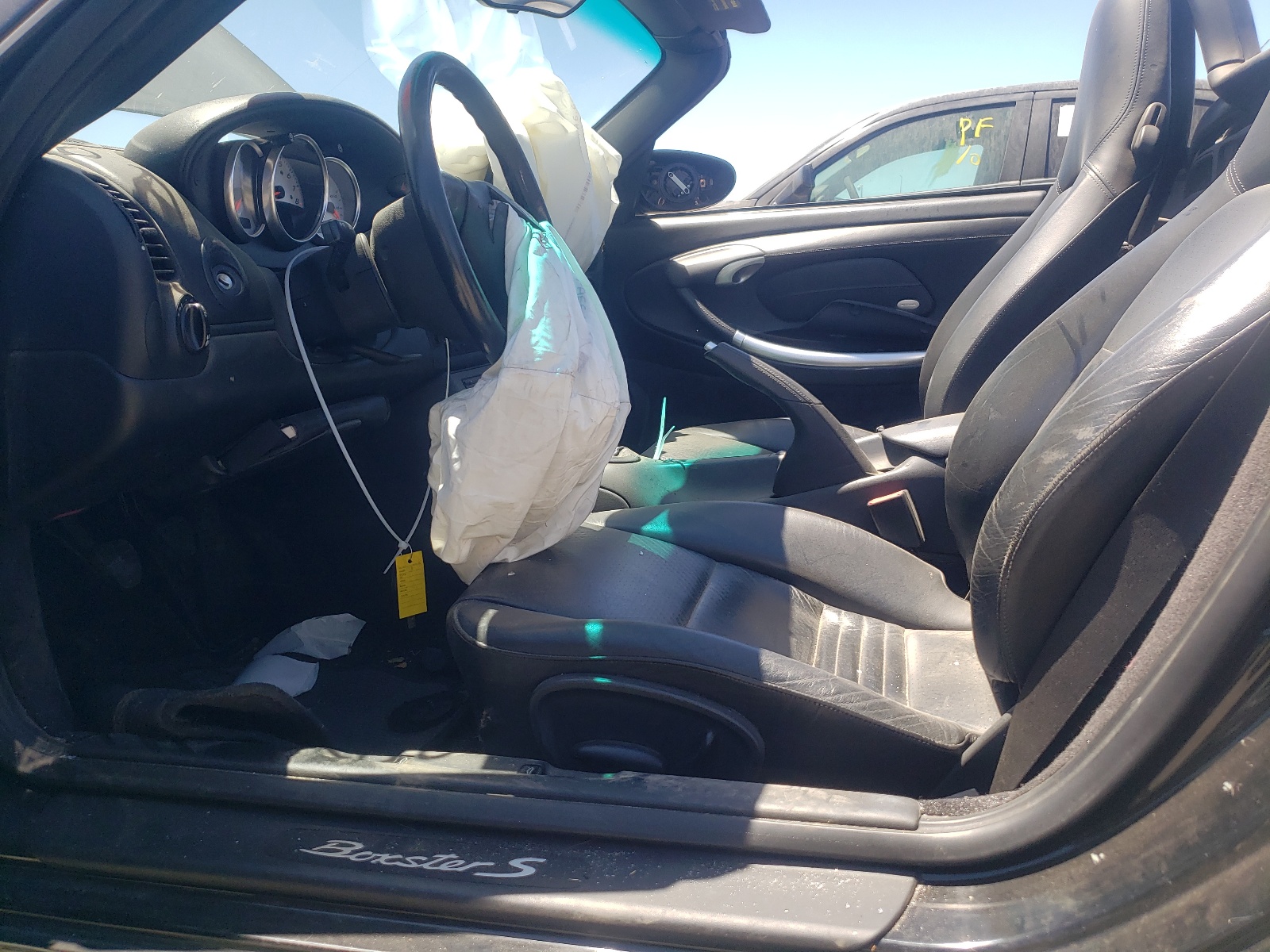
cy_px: 476
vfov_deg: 53.1
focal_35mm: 26
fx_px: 954
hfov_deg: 67.3
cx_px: 635
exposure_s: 1/909
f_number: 1.5
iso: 50
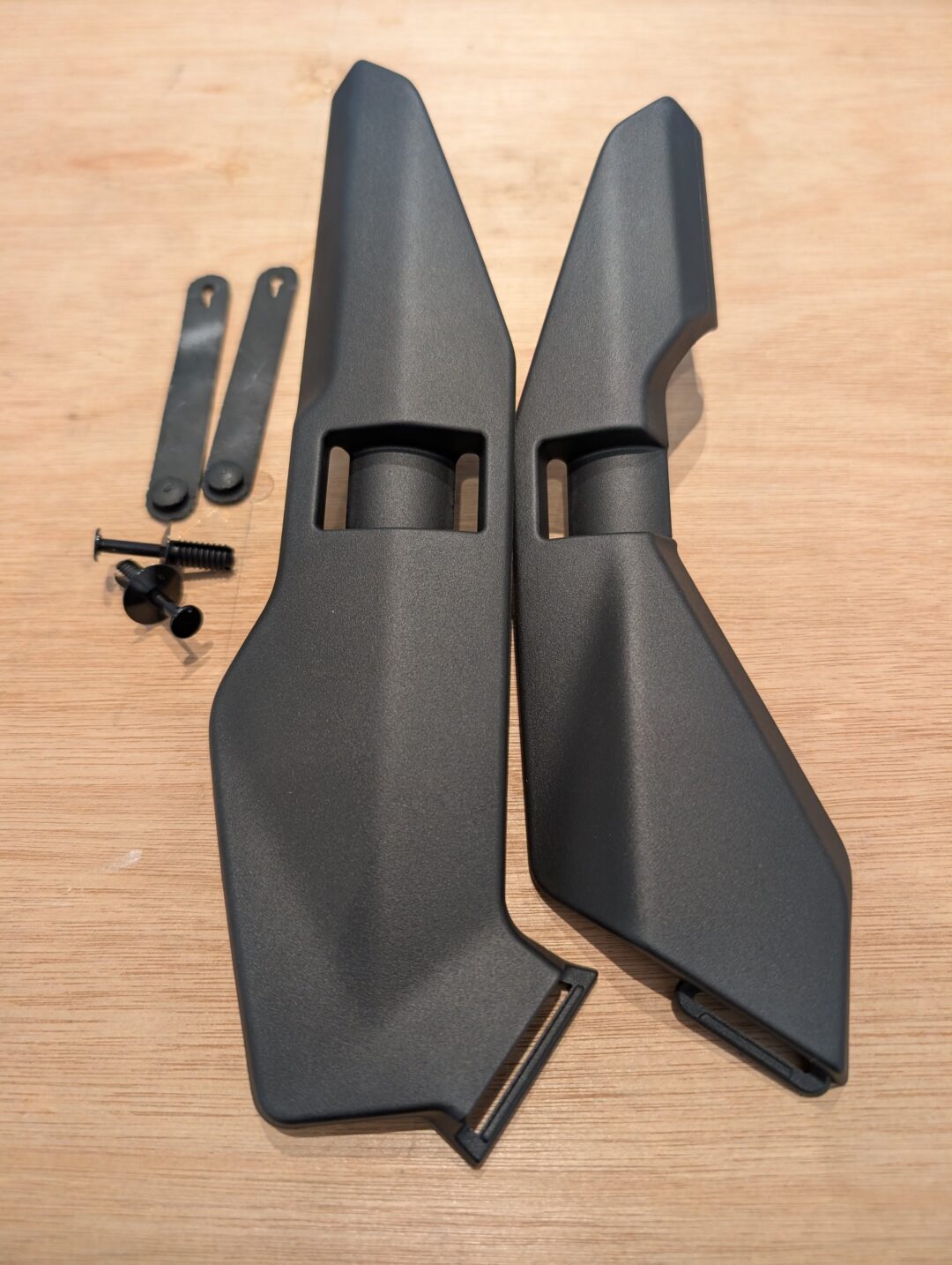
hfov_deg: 56.9
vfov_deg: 71.5
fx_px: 878
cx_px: 476
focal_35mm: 24
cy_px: 632
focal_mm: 6.9
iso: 84
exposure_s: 1/25
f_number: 1.68
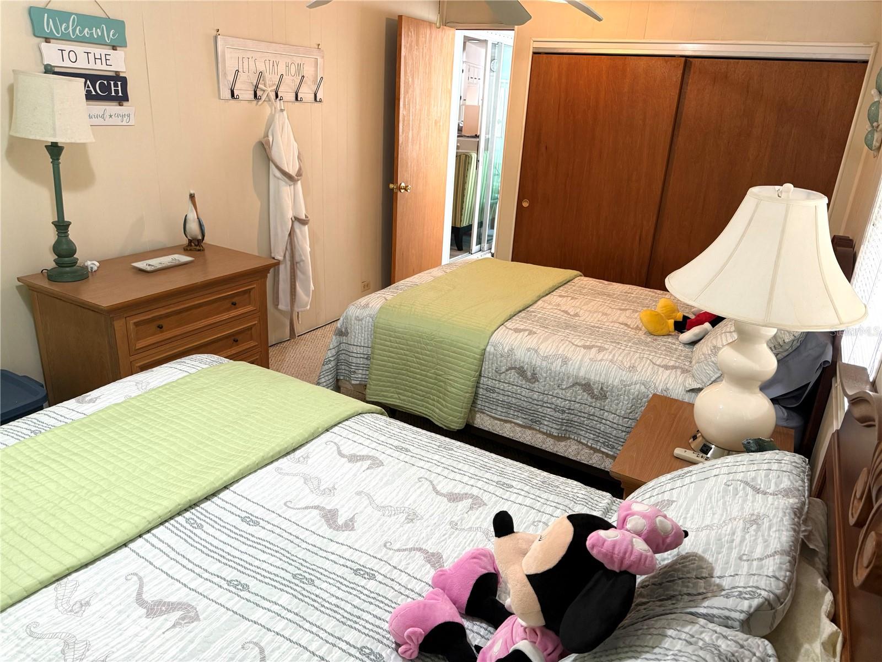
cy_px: 331
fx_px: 612
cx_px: 441
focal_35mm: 24
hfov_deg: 71.6
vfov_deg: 56.8
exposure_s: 1/60
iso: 200
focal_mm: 6.76
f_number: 1.78
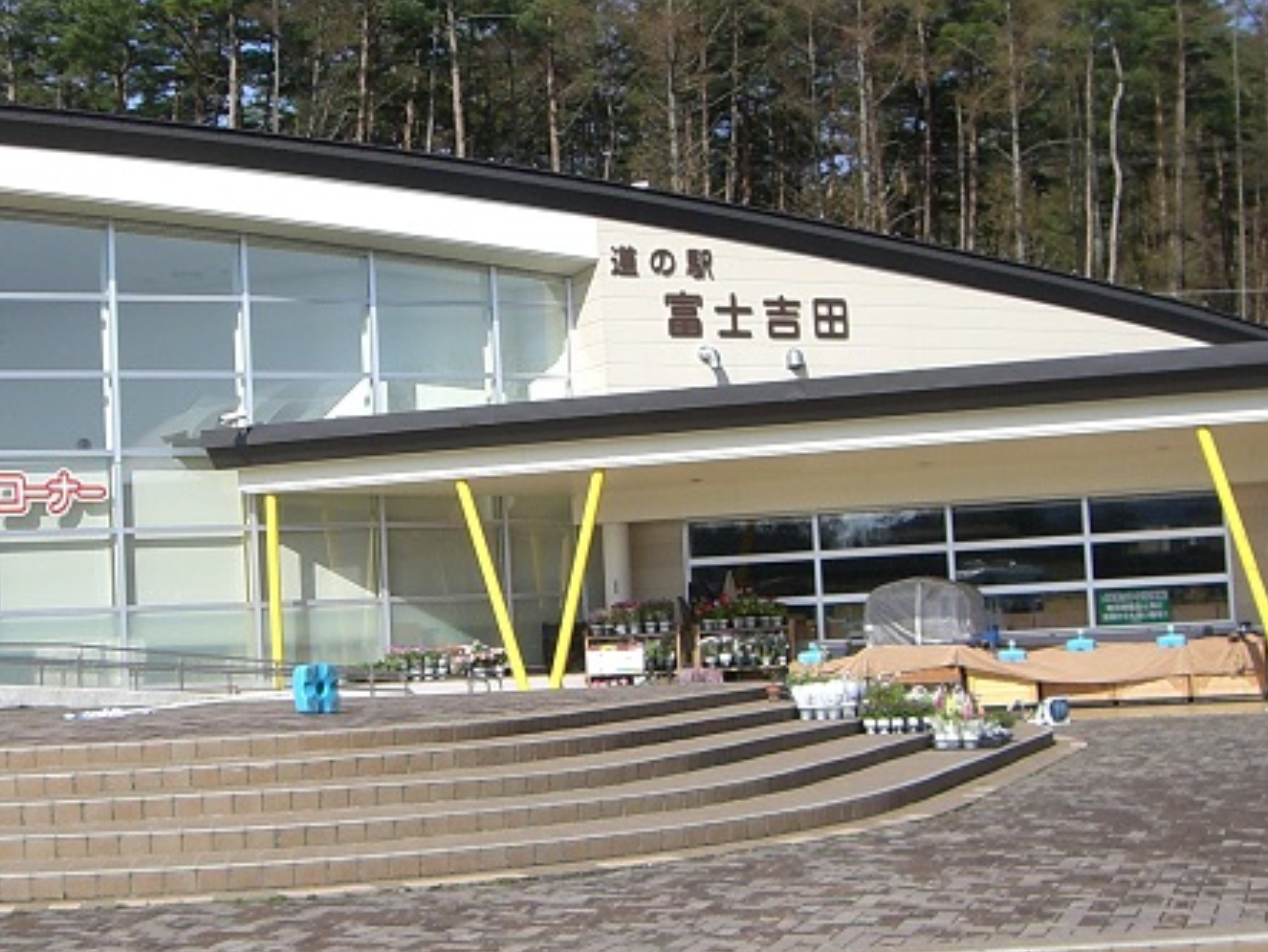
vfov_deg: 22.3
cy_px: 450
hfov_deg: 29.3
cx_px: 502
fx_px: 2419
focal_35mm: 66
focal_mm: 6.2
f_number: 4.3
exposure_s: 1/640
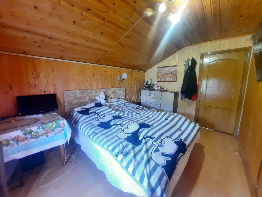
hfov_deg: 106.2
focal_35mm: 13
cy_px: 98
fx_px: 98
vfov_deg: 89.9
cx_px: 131
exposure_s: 1/20
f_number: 2.2
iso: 400
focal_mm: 1.74
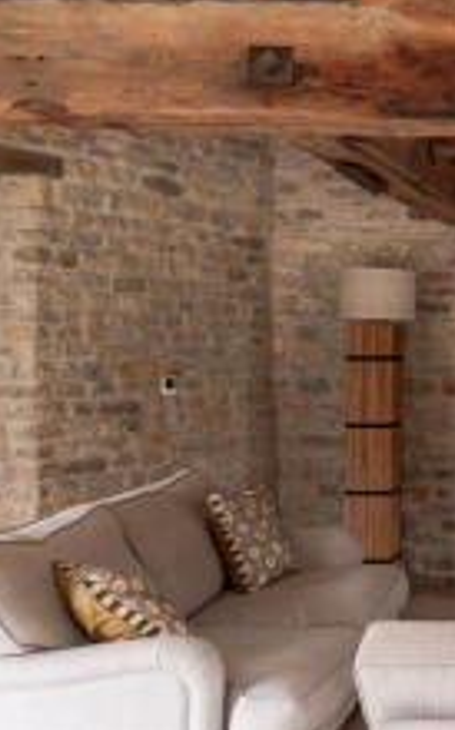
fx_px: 1054
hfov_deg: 21.6
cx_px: 621
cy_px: 373
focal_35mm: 53
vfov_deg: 38.2
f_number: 10
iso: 200
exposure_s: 1/8
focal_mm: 24
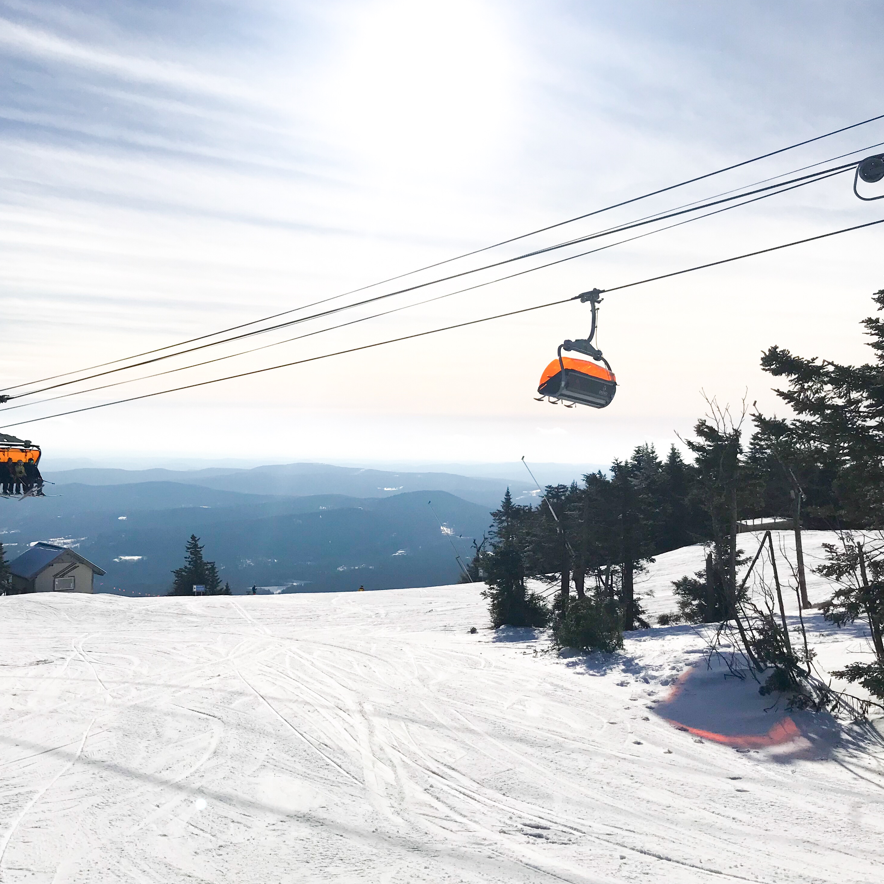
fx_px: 982
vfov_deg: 48.5
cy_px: 442
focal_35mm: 34
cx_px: 302
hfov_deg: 47.7
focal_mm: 3.99
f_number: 1.8
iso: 25
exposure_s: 1/13699
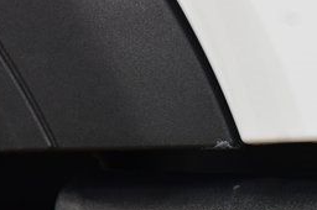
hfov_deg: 7.8
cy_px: 253
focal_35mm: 263
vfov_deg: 5.2
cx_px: 381
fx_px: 2313
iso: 1250
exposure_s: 1/30
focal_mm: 70
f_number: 7.1
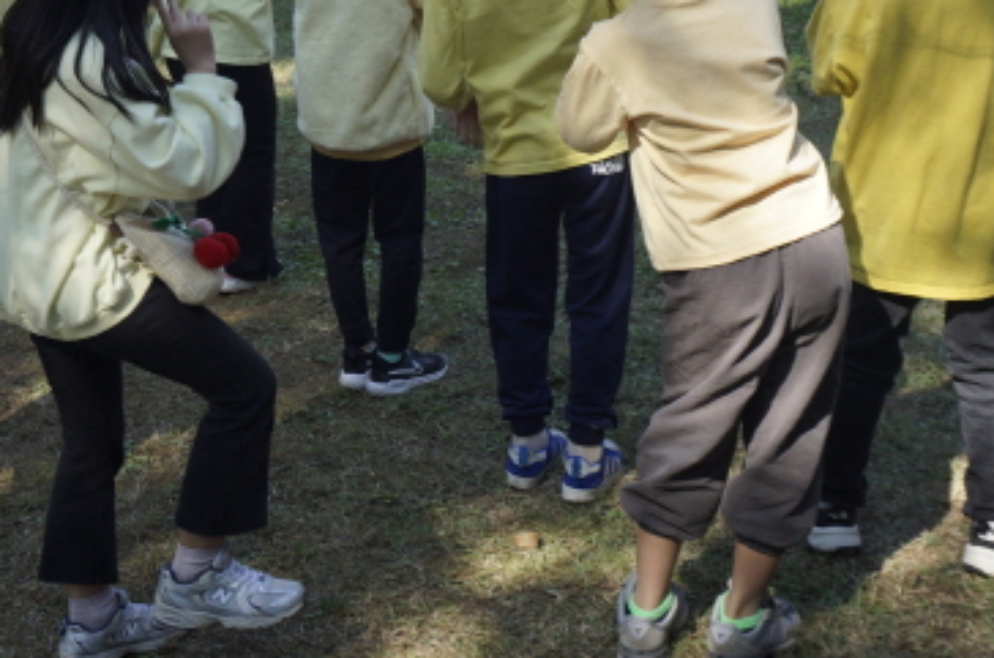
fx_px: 1818
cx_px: 309
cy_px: -7
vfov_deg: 19.9
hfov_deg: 30.3
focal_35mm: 66
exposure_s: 1/100
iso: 100
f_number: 7.1
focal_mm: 20
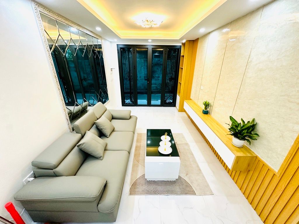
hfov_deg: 102.1
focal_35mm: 14
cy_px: 112
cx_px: 150
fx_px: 121
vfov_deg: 85.7
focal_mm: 2.22
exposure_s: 1/100
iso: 250
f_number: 2.2
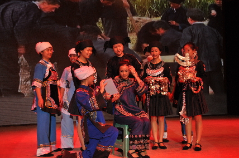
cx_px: 120
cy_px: 79
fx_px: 308
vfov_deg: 28.9
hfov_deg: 42.4
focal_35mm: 46
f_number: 4
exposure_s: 1/160
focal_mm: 31
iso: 400
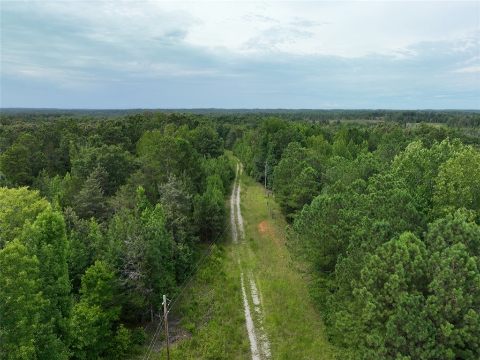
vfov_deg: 56.8
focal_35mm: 24
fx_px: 333
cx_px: 240
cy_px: 180
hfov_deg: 71.6
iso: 160
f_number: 2.8
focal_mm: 12.29
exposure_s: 1/240
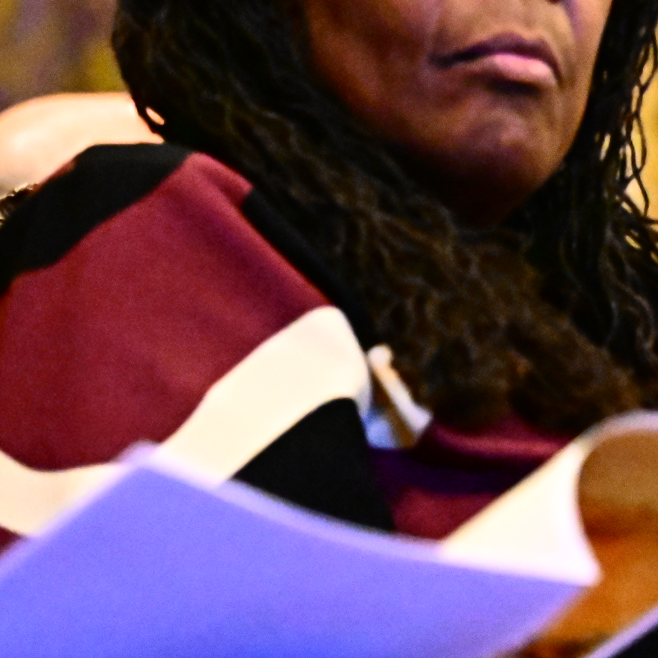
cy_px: 456
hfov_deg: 4.4
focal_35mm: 398
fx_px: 8559
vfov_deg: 4.4
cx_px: 884
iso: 25600
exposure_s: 1/100
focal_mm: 120
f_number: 4
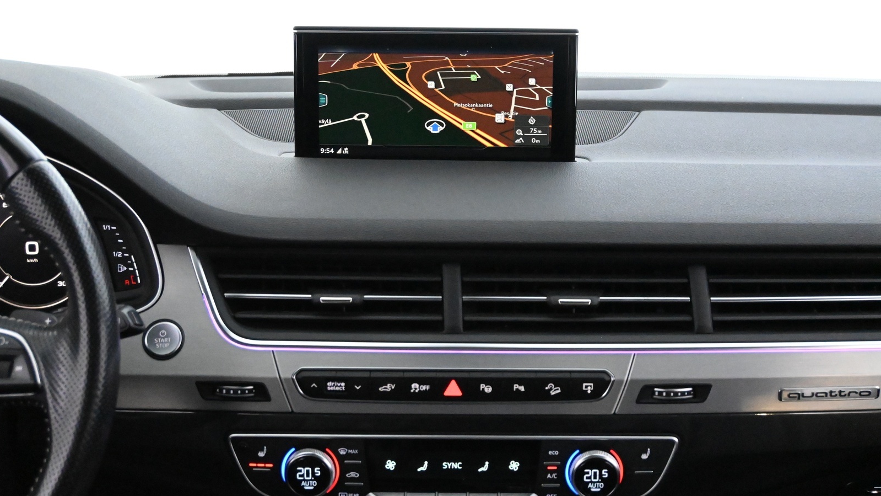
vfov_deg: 22.8
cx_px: 441
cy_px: 288
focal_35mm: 53
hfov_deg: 39.5
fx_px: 1227
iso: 11400
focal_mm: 33
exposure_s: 1/50
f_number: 5
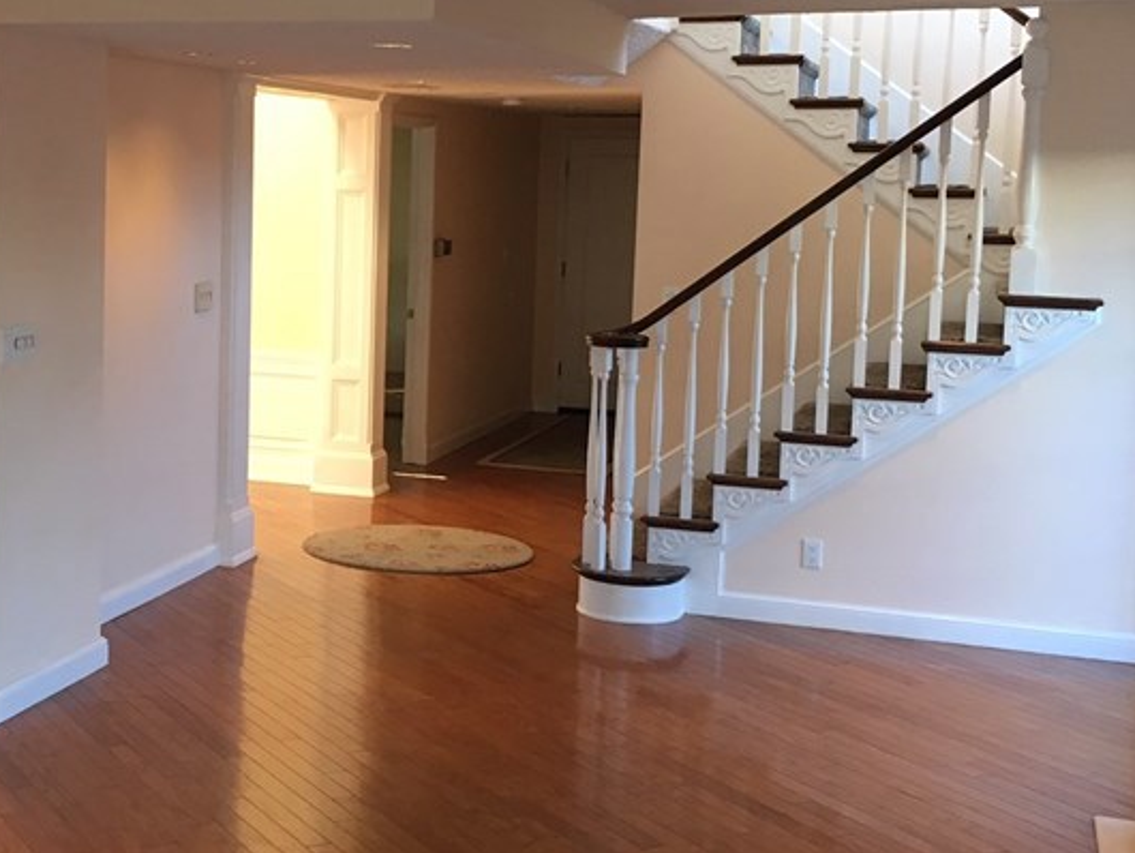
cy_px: 341
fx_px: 1837
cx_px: 212
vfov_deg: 26.1
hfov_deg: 33.3
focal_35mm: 56
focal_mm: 4.15
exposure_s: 1/30
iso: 64
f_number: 2.2
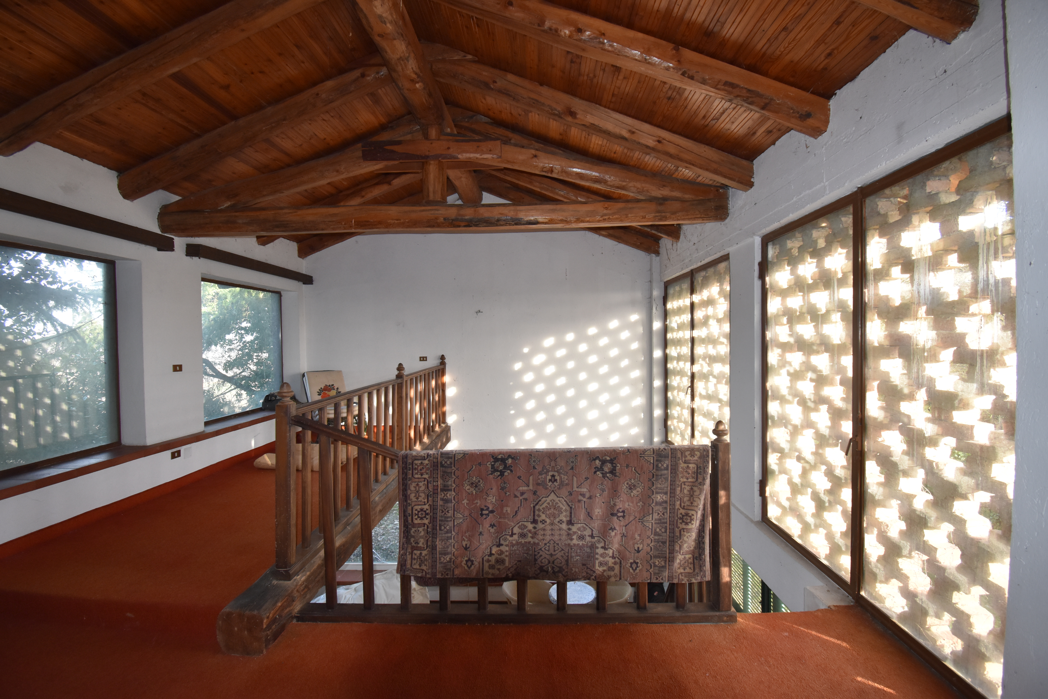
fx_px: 437
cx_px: 524
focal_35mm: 15
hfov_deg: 100.4
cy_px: 350
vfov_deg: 77.3
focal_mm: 10
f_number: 5.6
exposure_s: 1/125
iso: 800
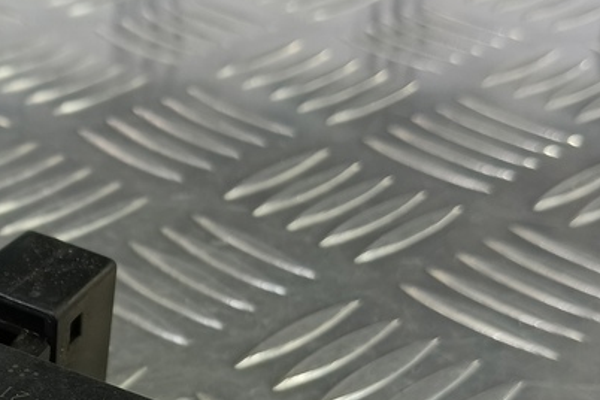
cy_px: 479
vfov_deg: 20.8
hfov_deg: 31.3
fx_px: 1017
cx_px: 54
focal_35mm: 61
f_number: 1.6
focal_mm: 4.11
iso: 124
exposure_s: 1/50
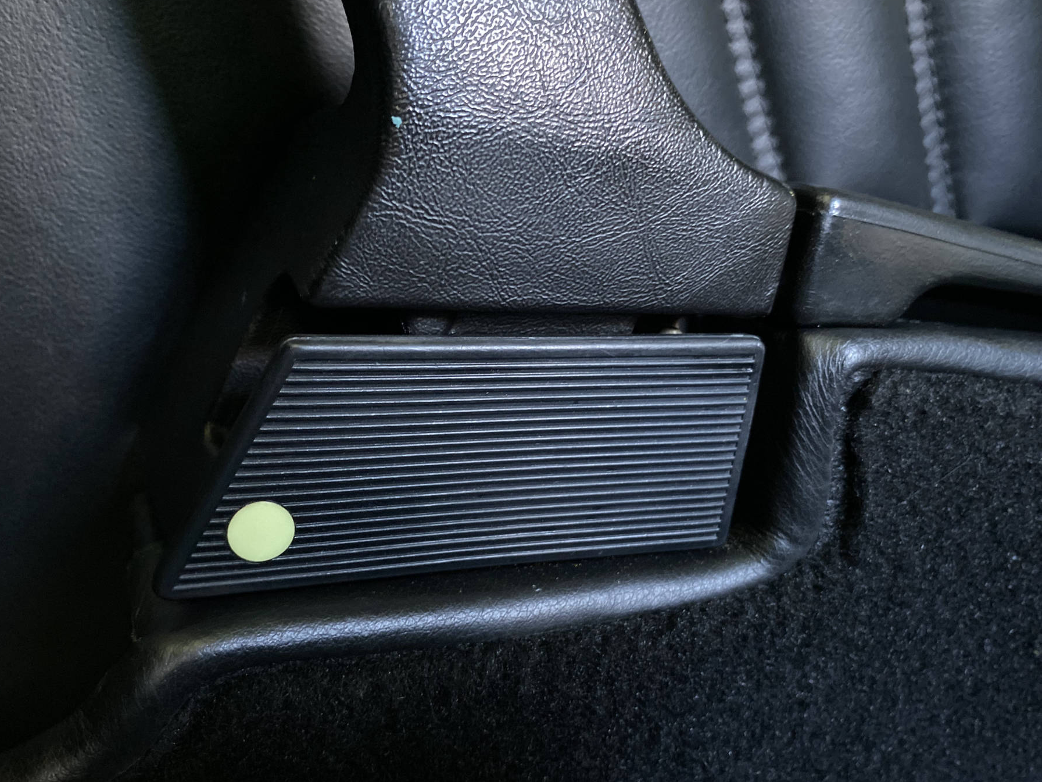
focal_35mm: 29
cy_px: 395
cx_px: 499
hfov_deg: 61.6
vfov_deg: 48.2
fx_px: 873
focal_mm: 4.25
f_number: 1.8
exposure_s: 1/24
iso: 1000
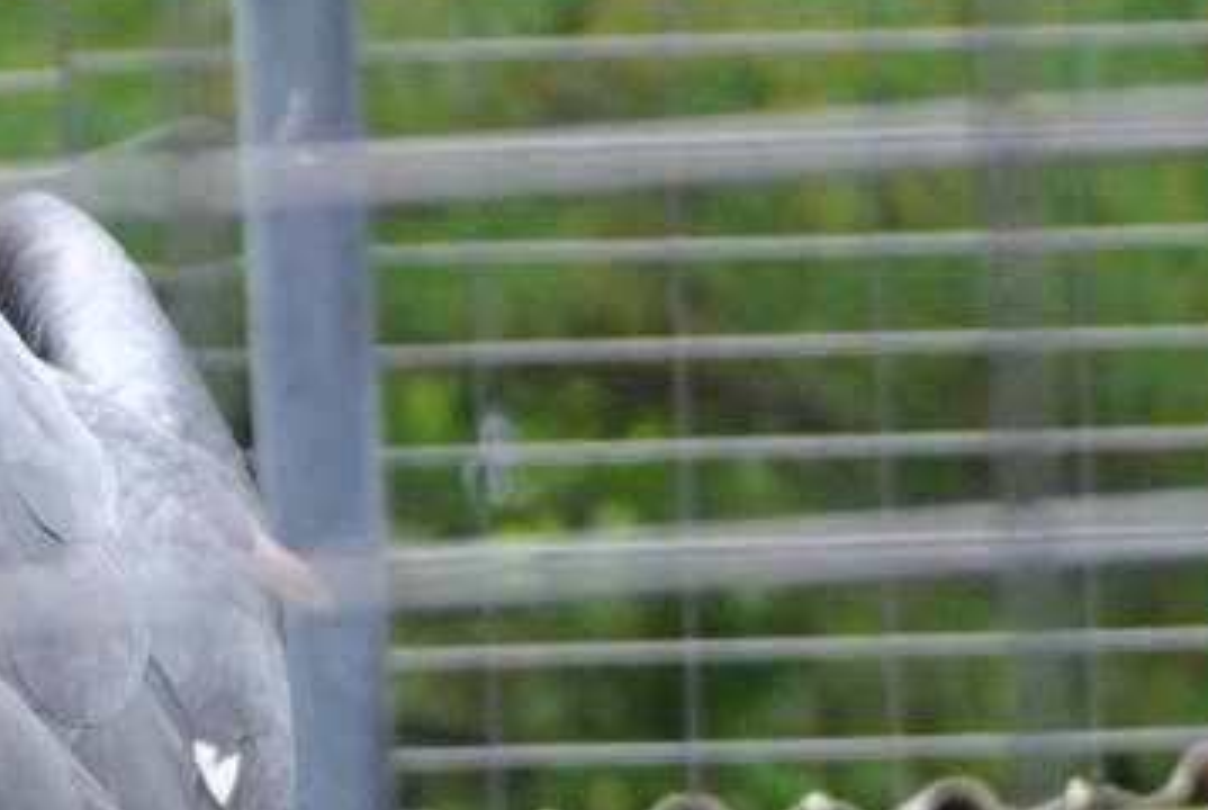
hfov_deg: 4.4
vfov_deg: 2.9
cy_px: 1382
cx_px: -91
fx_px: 15763
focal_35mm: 469
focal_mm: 70
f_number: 4.2
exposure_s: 1/100
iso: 400
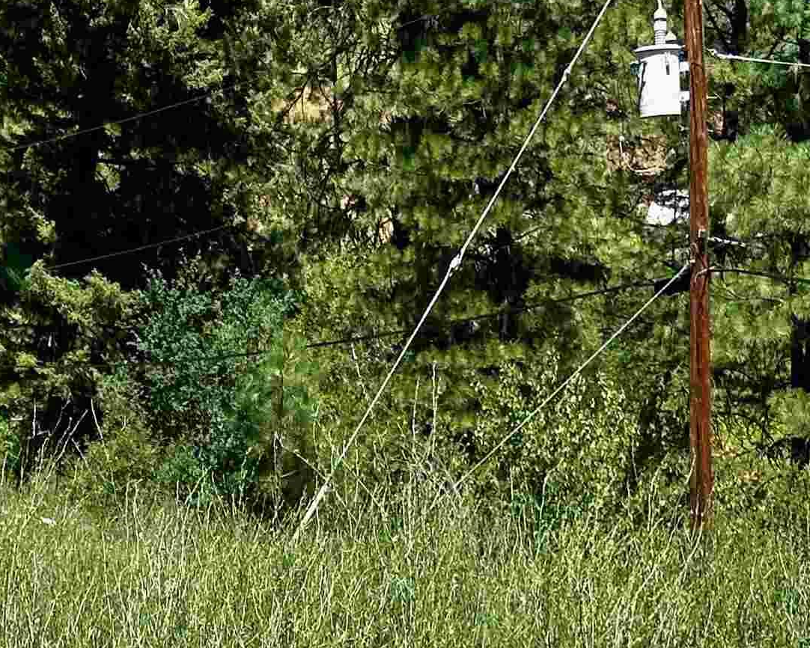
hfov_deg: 14.4
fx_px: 3189
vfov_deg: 11.4
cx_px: 187
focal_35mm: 133
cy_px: 793
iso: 64
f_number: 1.78
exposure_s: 1/2469
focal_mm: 6.86
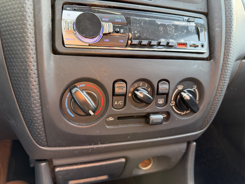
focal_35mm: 24
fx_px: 170
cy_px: 92
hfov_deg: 71.6
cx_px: 122
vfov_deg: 56.8
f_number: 1.78
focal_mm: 6.76
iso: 200
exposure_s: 1/99
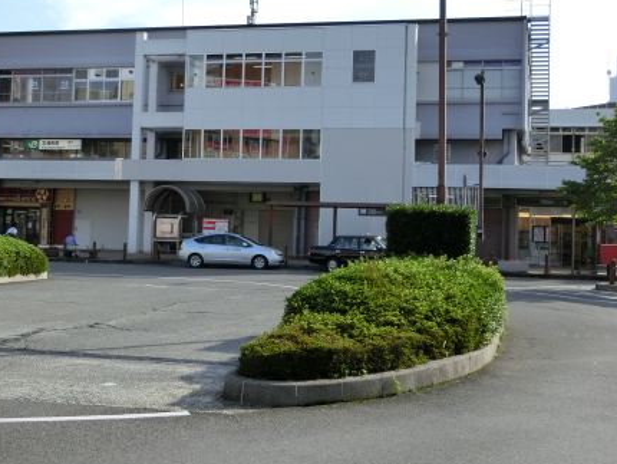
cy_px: 187
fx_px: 1034
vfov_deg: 25.2
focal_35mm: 58
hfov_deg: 33.2
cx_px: 261
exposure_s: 1/400
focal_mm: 6.9
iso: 80
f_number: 4.1
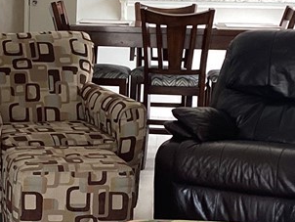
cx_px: 37
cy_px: 134
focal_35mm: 105
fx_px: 896
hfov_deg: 18.4
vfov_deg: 14.1
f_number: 2.4
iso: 100
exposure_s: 1/60
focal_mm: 3.3
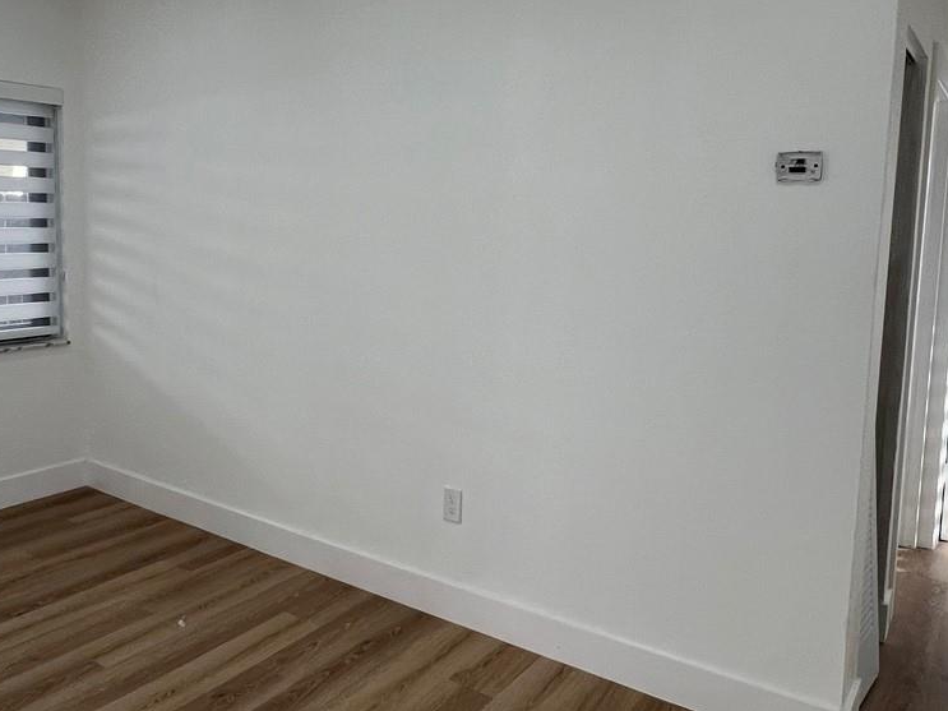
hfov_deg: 63.4
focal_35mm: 28
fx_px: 767
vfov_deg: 49.5
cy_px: 295
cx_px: 452
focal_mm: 1.57
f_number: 1.8
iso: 64
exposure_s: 1/120
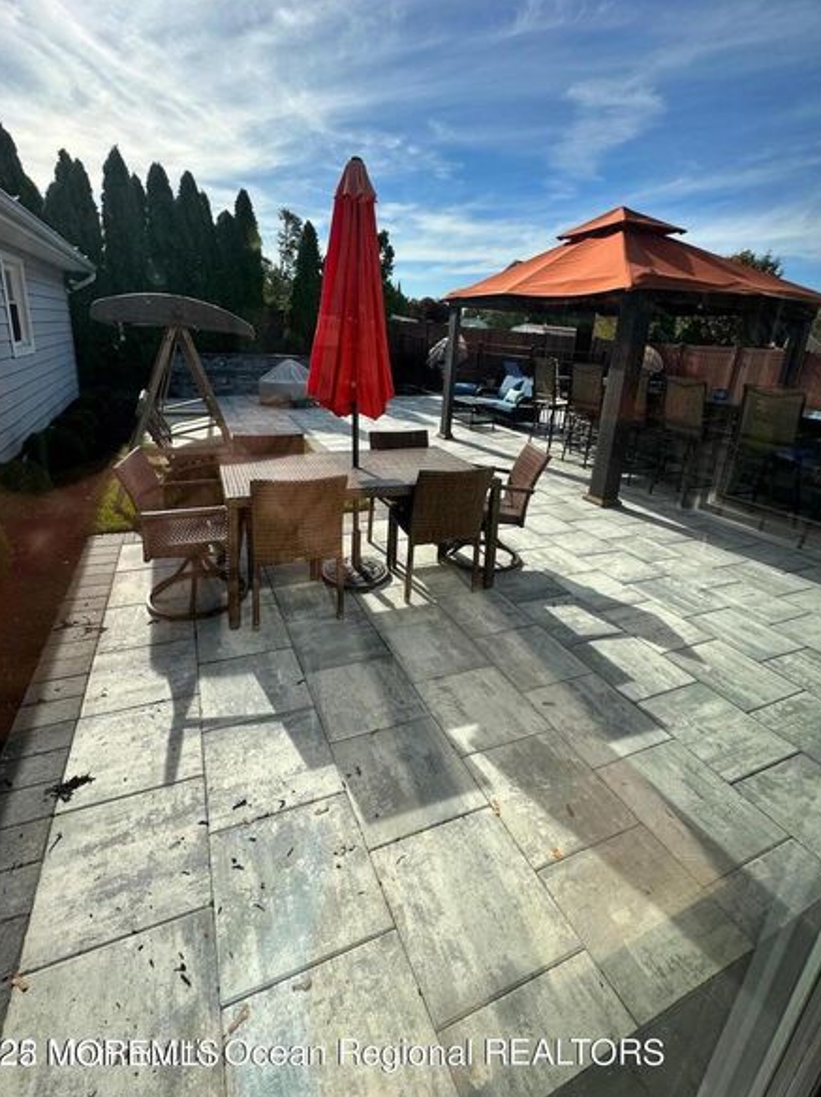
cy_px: 484
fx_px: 507
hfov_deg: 78.0
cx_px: 400
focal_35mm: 16
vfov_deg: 94.1
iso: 50
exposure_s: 1/1195
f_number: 2.2
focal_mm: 2.22
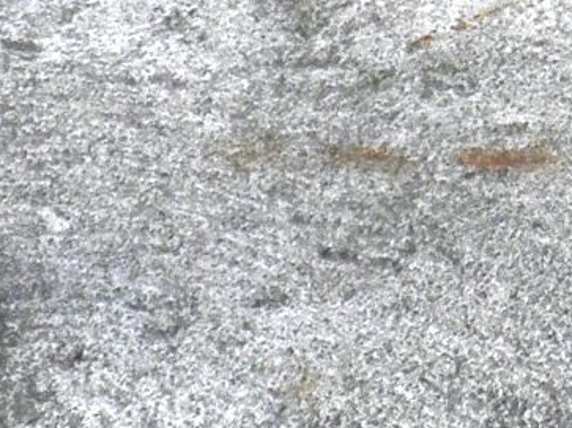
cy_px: -426
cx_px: 936
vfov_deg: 5.4
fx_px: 4427
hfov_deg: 7.2
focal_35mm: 268
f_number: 3.7
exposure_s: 1/40
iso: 100
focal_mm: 6.8
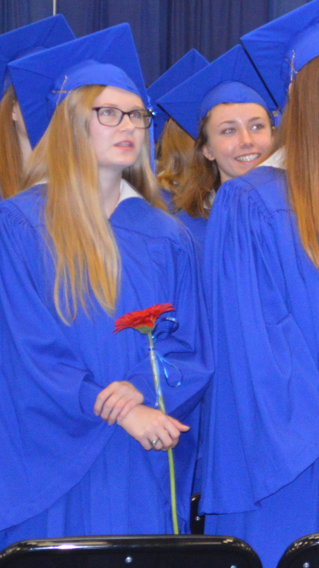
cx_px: 618
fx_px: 3128
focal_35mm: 208
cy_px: 108
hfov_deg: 5.7
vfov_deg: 10.3
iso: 1600
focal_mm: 52
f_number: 5.6
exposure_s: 1/60
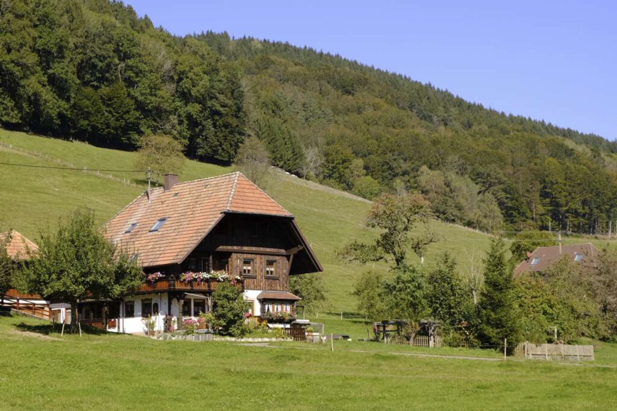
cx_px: 308
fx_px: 1286
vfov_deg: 18.2
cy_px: 206
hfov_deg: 27.0
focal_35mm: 75
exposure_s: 1/340
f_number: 8
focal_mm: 50
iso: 200
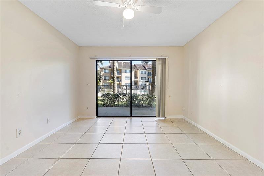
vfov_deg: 77.3
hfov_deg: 100.4
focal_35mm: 15
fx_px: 110
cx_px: 132
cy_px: 88
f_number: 10
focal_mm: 10
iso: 250
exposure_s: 1/25
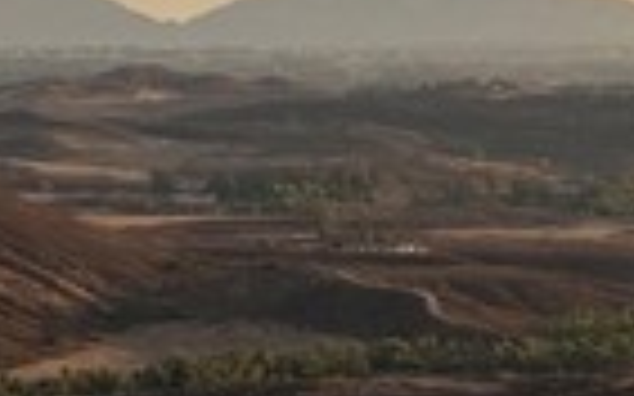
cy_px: -72
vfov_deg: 5.7
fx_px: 3990
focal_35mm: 231
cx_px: 450
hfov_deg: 9.1
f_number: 1.78
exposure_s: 1/1724
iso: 64
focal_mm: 6.76
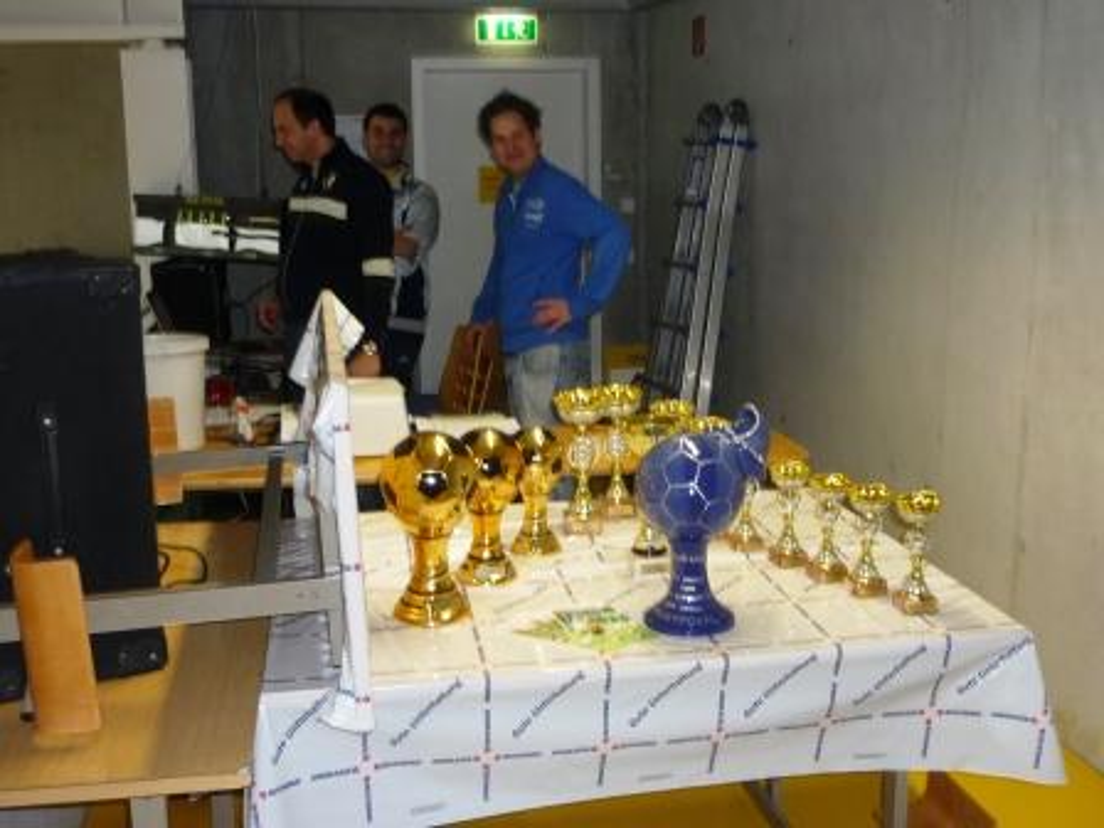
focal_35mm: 38
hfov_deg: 49.0
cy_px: 414
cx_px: 552
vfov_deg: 37.7
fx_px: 1212
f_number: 2.8
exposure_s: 1/30
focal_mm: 5.5
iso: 160
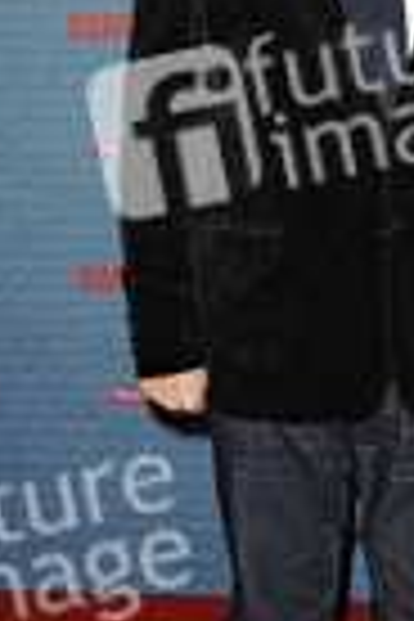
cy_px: 338
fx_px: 2501
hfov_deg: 9.4
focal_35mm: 145
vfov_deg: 14.2
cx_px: 450
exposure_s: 1/125
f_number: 5.6
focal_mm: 50
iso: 800
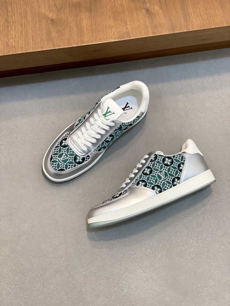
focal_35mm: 52
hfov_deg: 28.0
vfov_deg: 36.8
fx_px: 461
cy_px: 153
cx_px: 115
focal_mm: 6
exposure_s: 1/100
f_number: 2
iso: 100
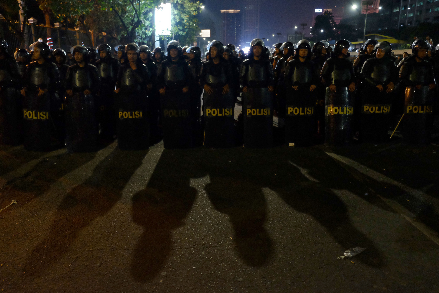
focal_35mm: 27
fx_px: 329
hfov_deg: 67.4
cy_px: 146
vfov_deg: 47.9
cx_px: 220
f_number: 2.8
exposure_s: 1/60
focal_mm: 18
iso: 3200
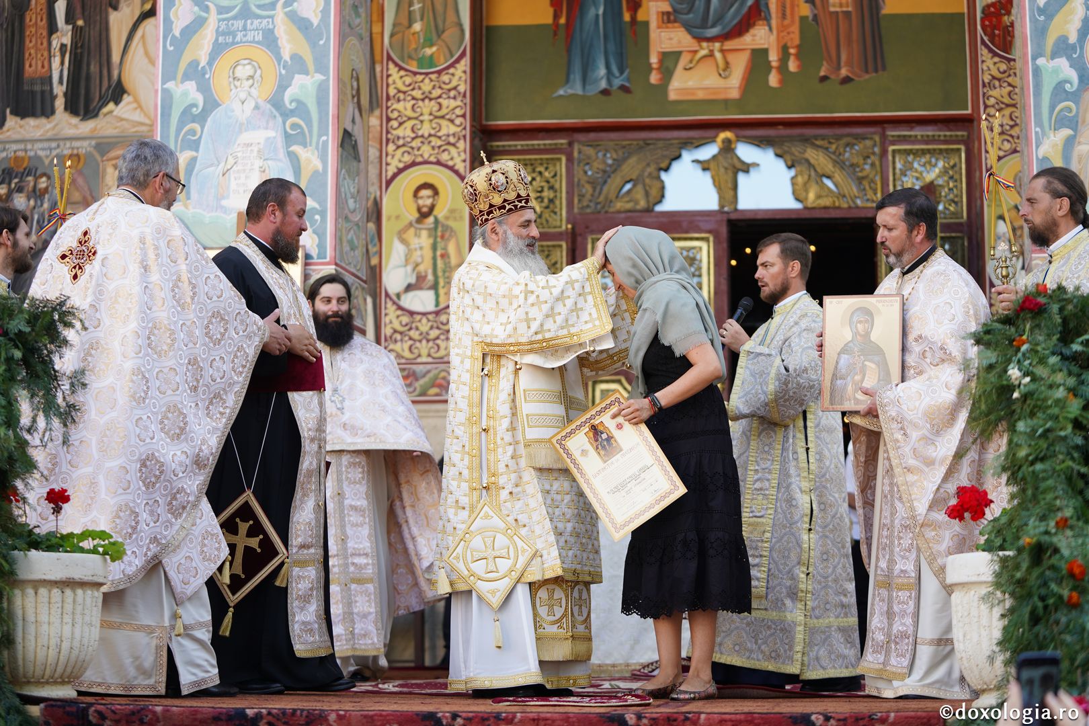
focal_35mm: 70
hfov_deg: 28.8
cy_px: 363
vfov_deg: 19.5
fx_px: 2117
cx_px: 544
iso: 160
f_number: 2.8
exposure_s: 1/320
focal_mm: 70
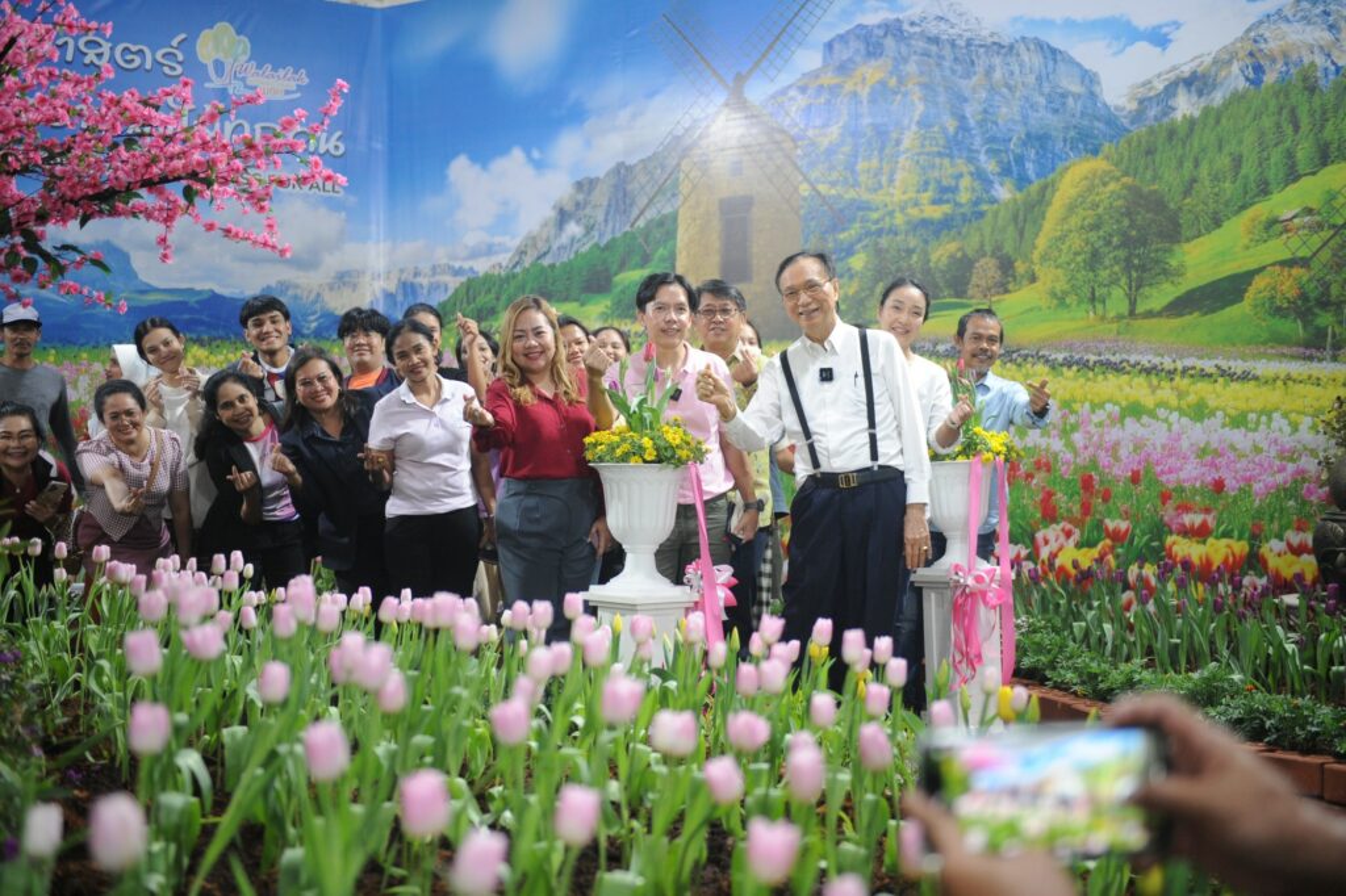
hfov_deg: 41.1
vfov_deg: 28.1
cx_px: 673
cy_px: 448
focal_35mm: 48
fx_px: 1794
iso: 1600
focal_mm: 48
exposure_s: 1/125
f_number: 2.8
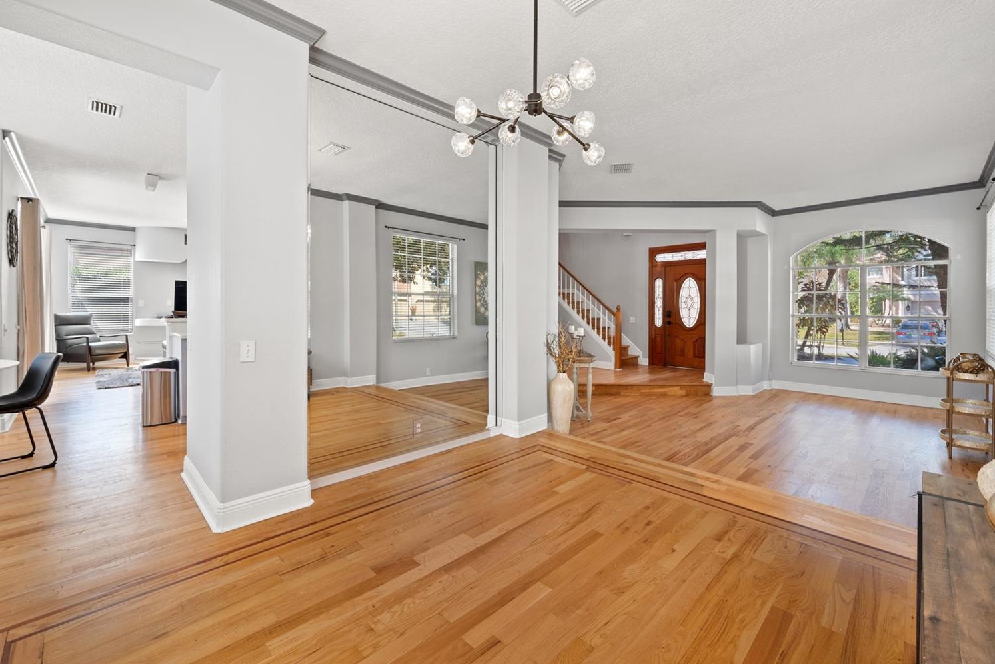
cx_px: 516
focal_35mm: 15
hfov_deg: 100.3
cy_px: 314
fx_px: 415
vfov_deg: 77.3
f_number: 9
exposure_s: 1/4
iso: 250
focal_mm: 14
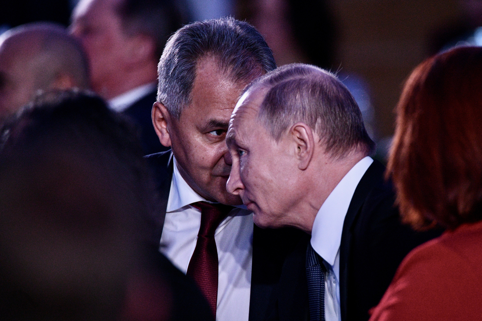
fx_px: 8033
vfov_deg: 2.3
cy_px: 160
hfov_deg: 3.4
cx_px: 241
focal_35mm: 600
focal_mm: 600
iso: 4000
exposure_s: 1/125
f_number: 6.3
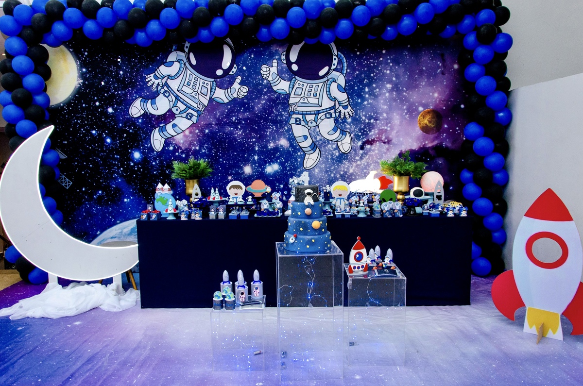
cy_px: 193
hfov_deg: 67.5
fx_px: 436
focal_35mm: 27
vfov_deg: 47.7
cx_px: 292
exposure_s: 1/160
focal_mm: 18
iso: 500
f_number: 3.5
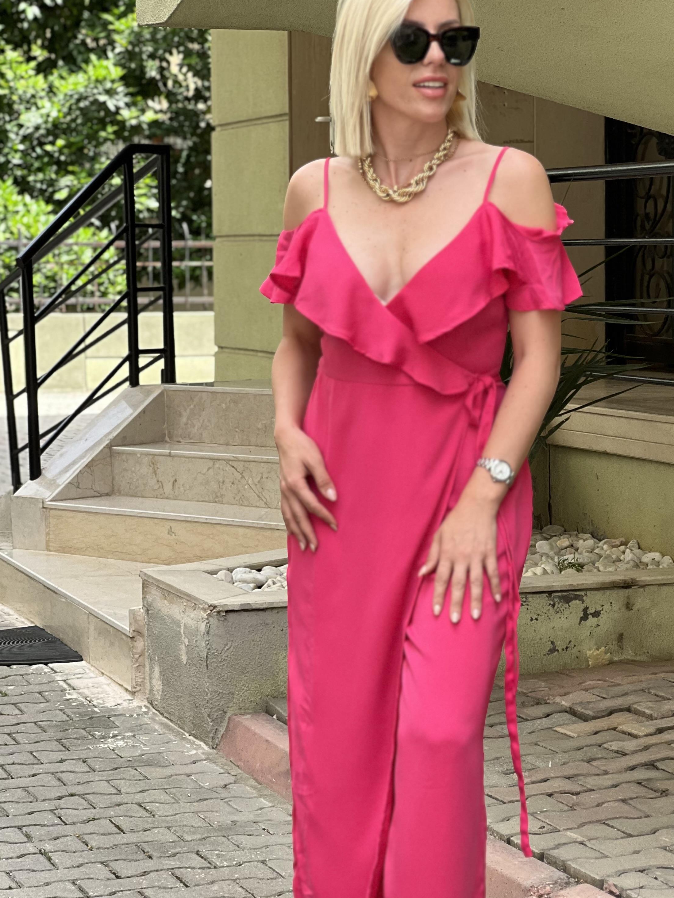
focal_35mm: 106
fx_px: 2752
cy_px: 548
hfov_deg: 13.9
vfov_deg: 18.5
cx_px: 443
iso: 40
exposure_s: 1/121
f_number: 2.8
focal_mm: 9
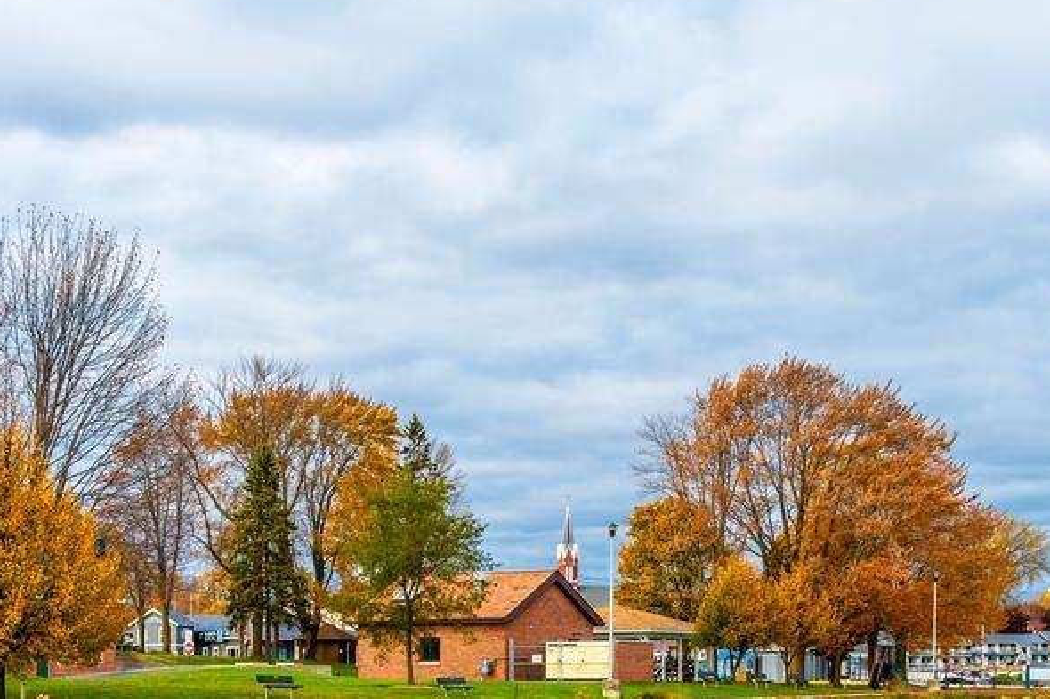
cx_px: 459
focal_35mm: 61
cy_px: 685
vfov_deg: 21.5
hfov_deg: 32.9
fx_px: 1779
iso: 100
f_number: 7.1
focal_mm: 20
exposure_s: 1/200
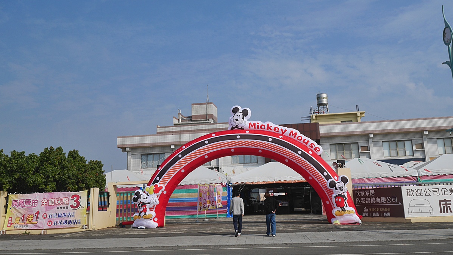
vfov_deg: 33.7
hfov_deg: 56.6
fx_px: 420
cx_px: 227
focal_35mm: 35
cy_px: 110
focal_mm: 16
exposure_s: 1/400
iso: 200
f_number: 11
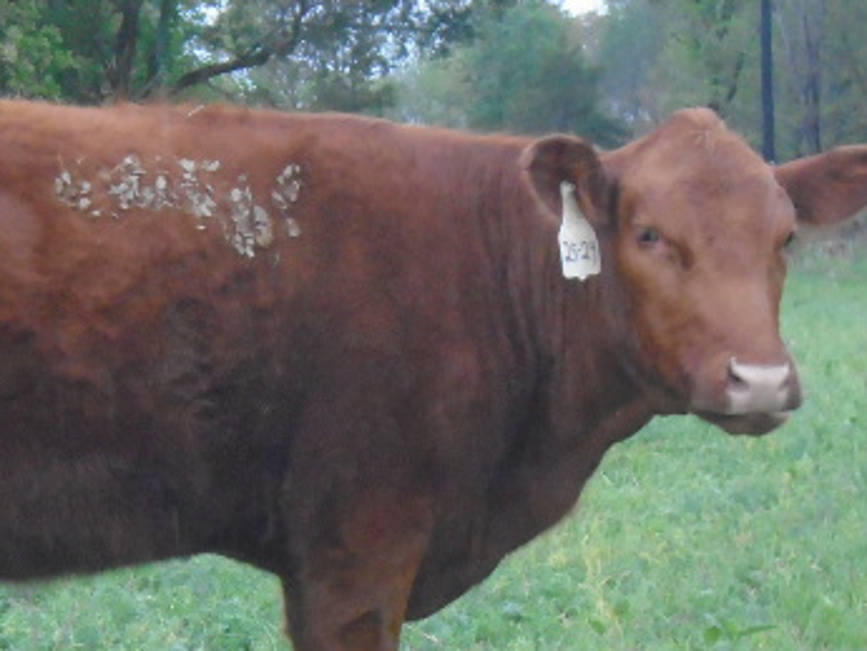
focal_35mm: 126
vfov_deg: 11.7
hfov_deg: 15.6
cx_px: 254
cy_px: 513
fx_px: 3157
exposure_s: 1/125
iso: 800
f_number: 5.5
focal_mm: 12
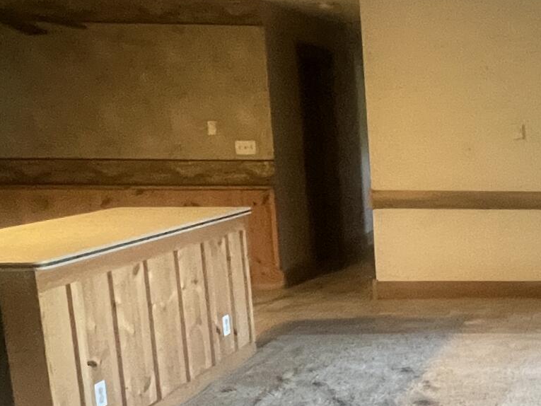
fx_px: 797
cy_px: 282
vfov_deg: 28.3
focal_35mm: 51
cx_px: 709
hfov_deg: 29.7
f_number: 1.8
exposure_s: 1/60
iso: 640
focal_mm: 1.57
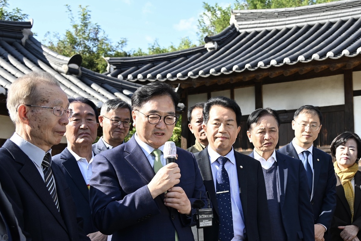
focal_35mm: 45
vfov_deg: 29.7
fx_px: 451
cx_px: 261
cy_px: 154
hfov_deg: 42.5
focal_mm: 30
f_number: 4.5
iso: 100
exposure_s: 1/250
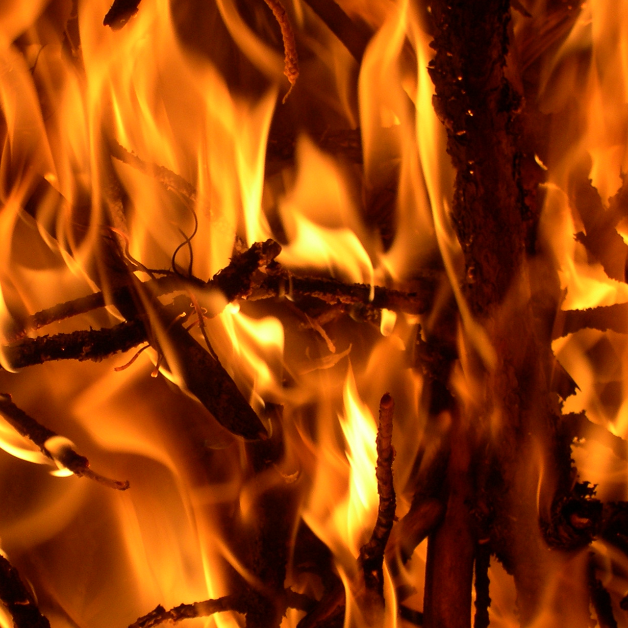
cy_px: 395
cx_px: 63
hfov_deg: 9.4
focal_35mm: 186
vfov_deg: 9.4
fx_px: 3818
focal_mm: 24
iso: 100
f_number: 4.9
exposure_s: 1/173
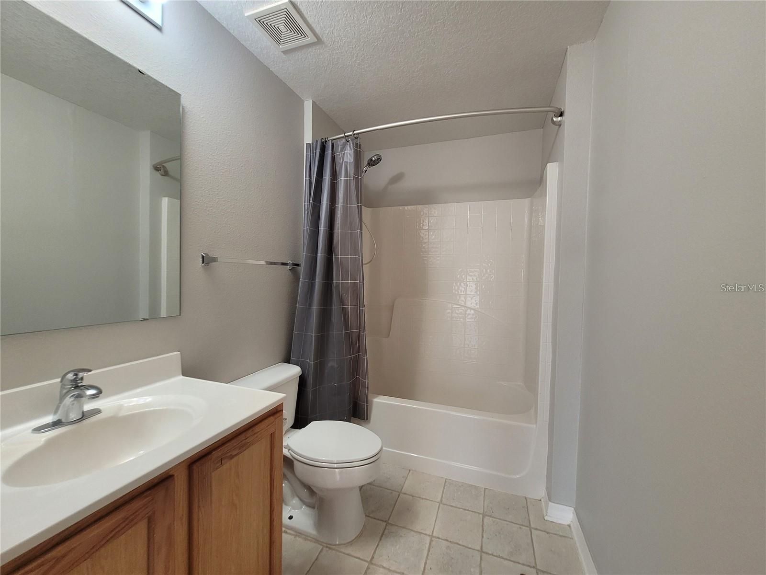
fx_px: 288
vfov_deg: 89.9
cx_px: 383
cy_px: 288
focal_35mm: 13
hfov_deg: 106.2
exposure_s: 1/60
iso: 160
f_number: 2.2
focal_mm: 1.74
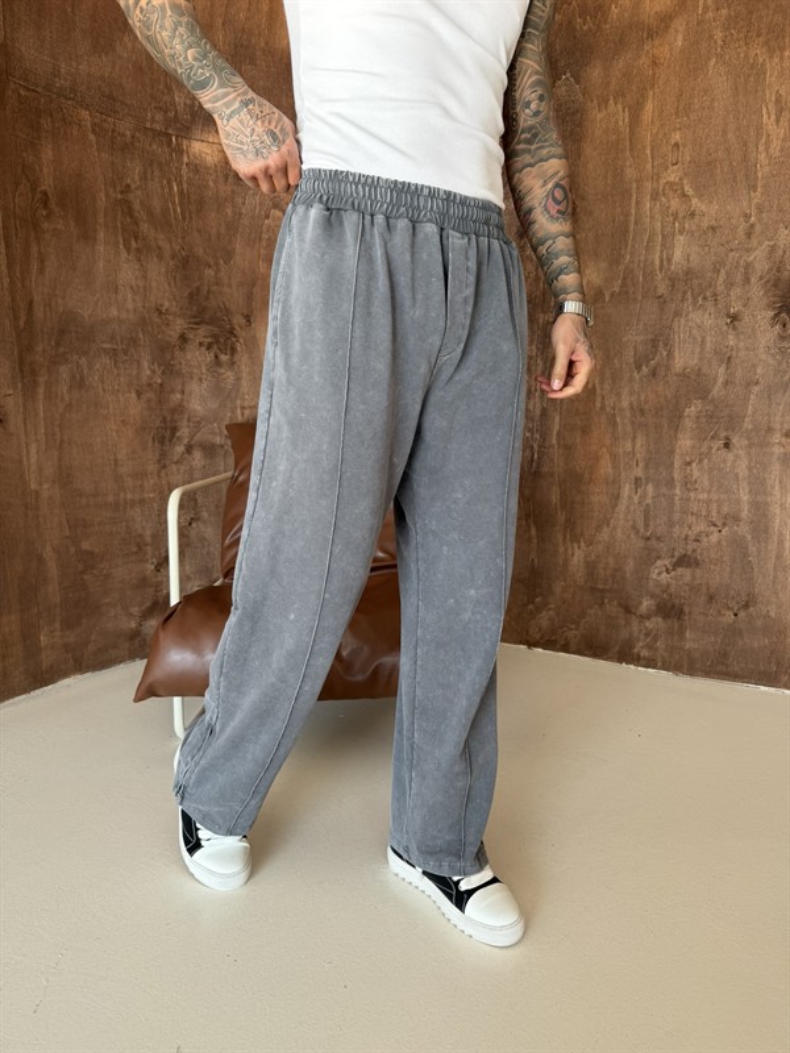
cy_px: 526
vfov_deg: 71.6
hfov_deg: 56.8
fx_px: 730
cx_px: 395
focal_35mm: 24
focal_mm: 6.76
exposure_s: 1/263
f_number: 1.78
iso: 64
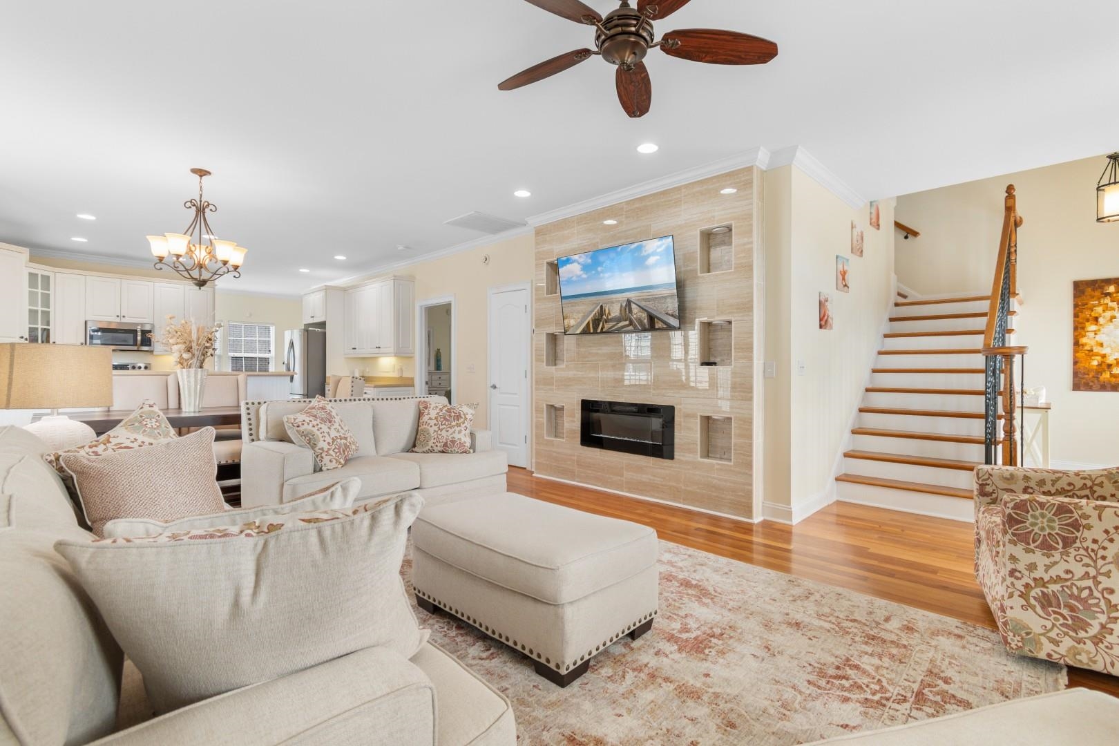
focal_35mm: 15
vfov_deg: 77.3
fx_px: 466
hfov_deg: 100.4
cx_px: 560
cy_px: 373
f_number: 4.5
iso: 100
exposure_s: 1/8
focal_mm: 10
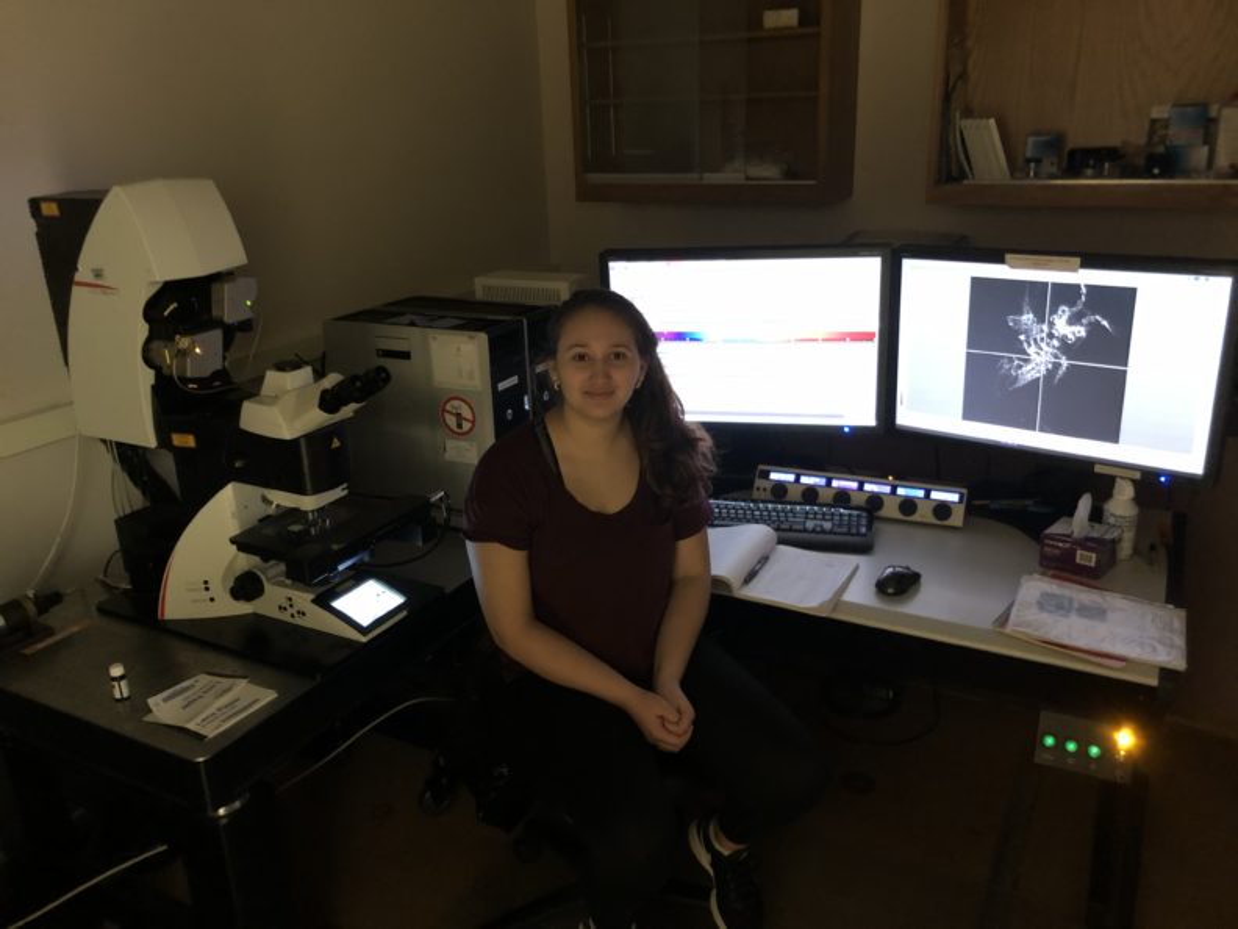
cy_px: 464
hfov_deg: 63.4
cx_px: 619
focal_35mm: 28
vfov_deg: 49.7
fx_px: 1001
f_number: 1.8
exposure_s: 1/4
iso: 160
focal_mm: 3.99
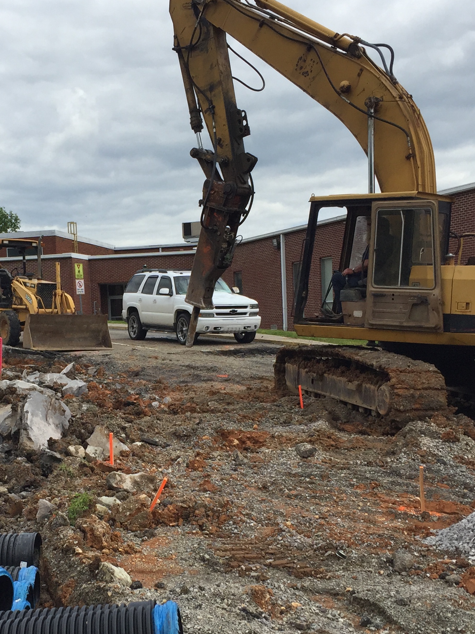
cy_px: 399
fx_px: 988
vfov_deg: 35.3
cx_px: 109
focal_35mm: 54
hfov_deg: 26.6
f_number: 2.2
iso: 32
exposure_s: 1/2326
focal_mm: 4.15
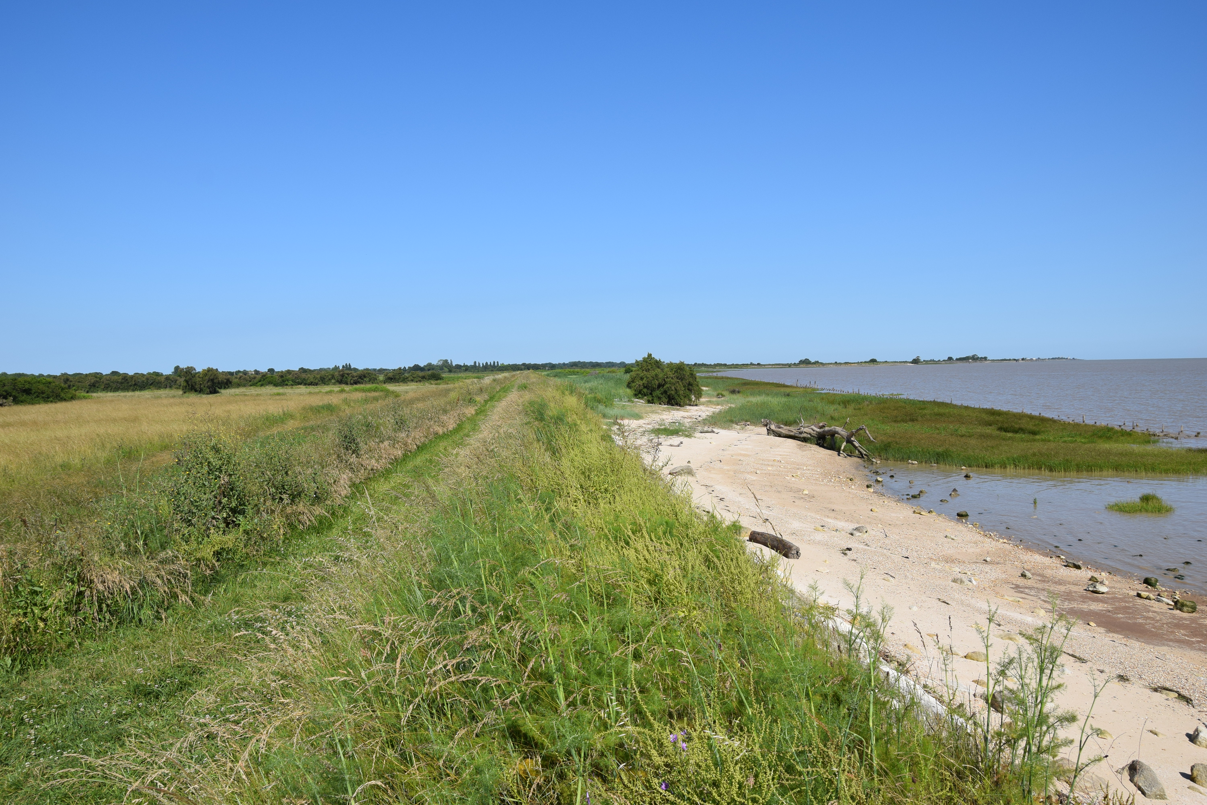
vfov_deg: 25.8
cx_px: 604
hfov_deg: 37.9
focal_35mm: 52
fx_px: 1760
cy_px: 402
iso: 200
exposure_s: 1/500
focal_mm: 35
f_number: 11
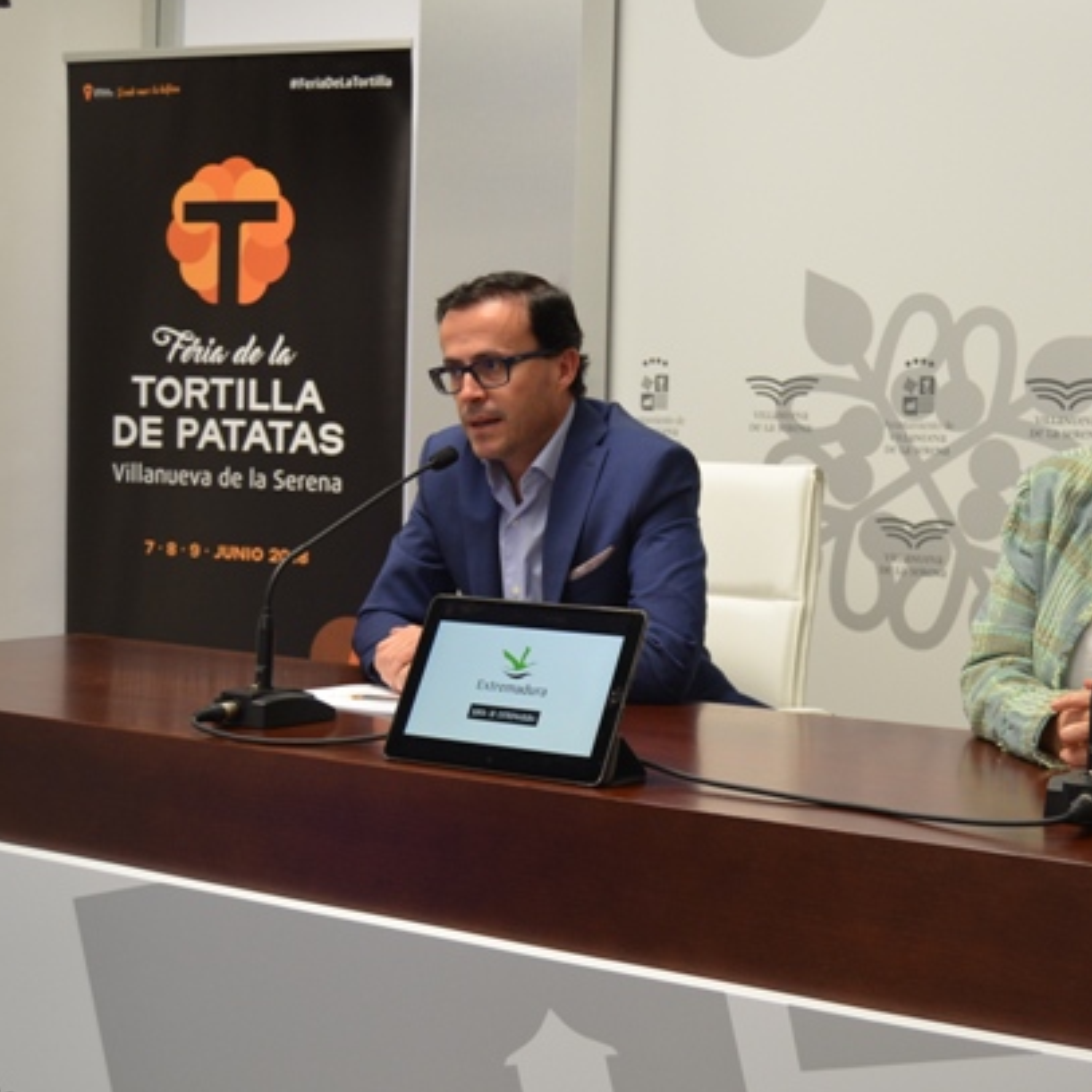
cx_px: 746
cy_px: 545
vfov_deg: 32.8
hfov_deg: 32.5
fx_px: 1856
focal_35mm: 52
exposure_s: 1/60
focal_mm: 26
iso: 640
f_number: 4
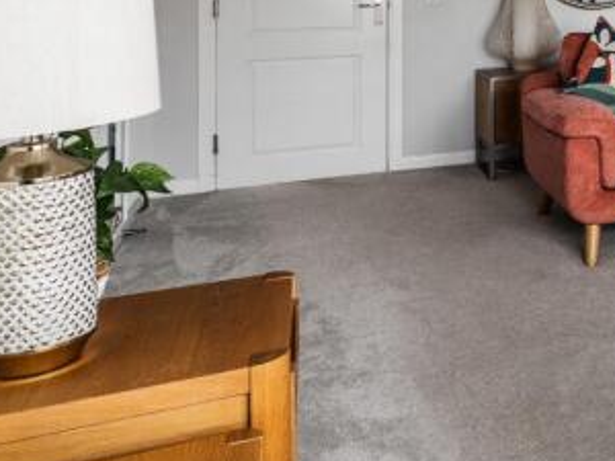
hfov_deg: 31.3
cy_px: 5
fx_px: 817
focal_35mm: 46
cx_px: 810
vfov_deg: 29.5
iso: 640
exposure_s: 1/1.67
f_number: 8
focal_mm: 14
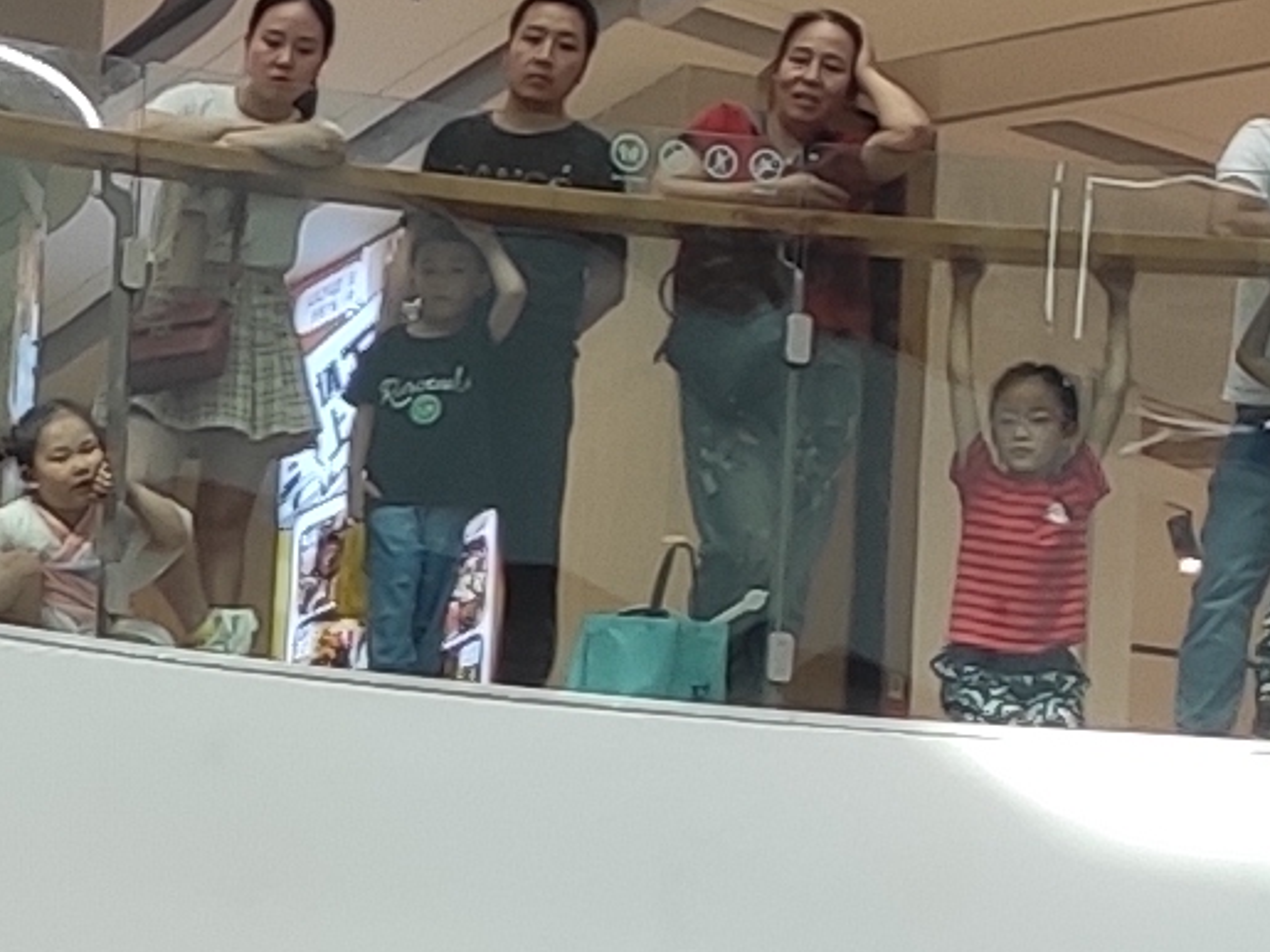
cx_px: -686
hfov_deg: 9.5
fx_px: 7409
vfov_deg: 7.0
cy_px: 2020
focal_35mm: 202
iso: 171
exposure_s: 1/100
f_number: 1.75
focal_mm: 4.77
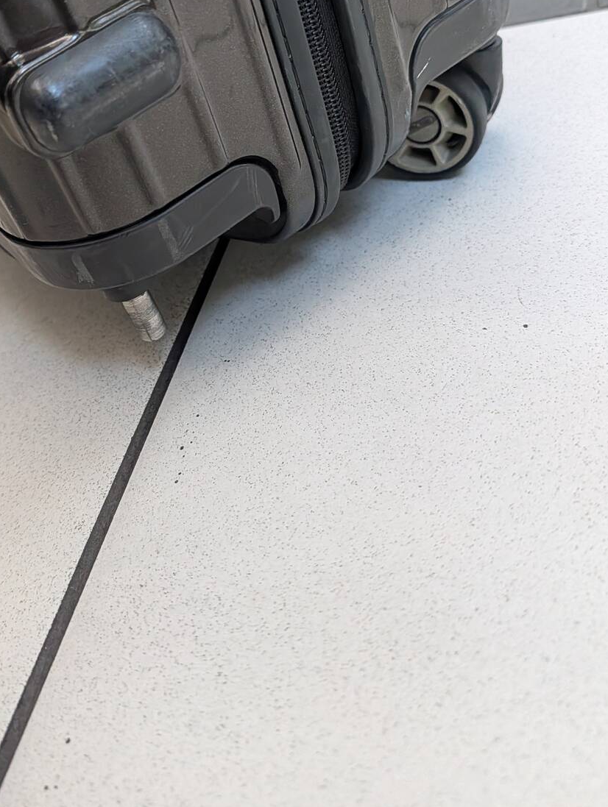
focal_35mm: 35
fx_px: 818
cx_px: 237
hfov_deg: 40.6
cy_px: 274
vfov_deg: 51.6
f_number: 1.68
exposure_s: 1/522
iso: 1136
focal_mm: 6.9
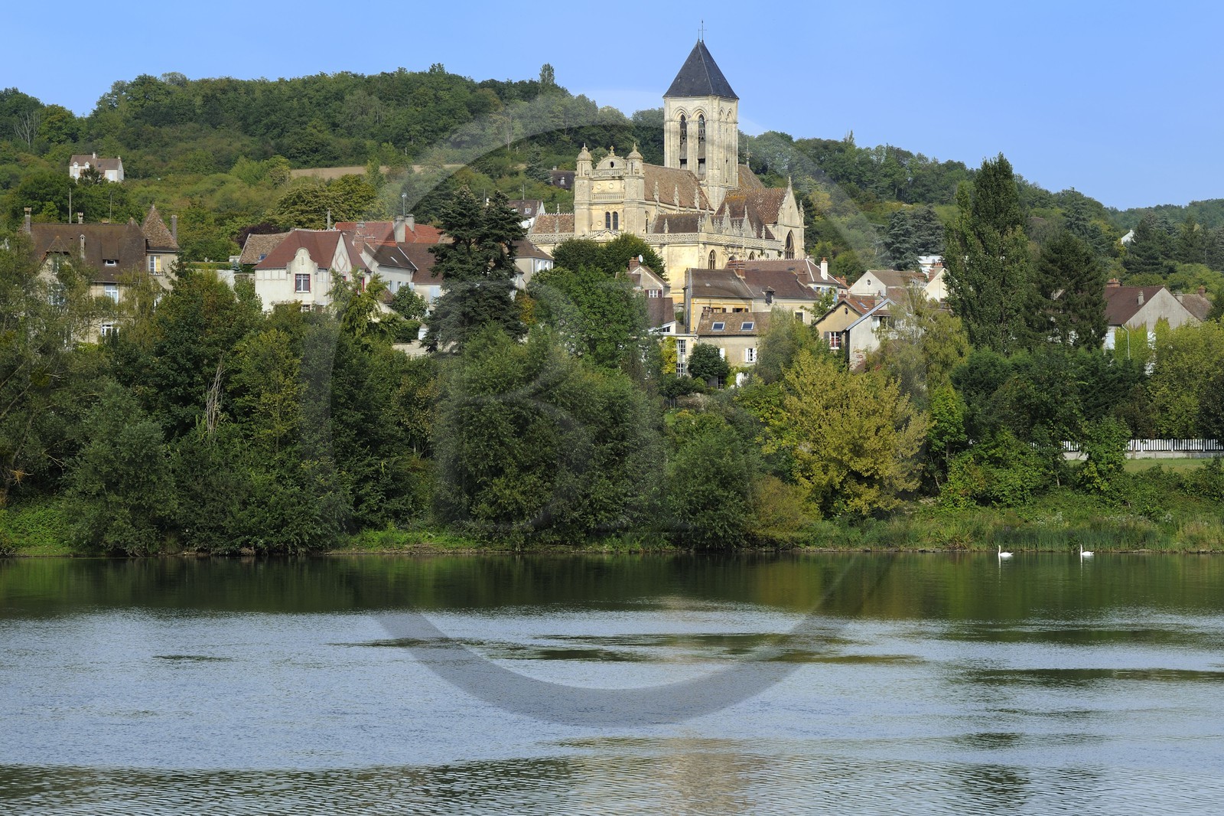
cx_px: 612
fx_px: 3739
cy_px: 408
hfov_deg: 18.6
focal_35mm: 110
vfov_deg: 12.4
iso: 200
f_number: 9
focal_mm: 110
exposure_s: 1/250
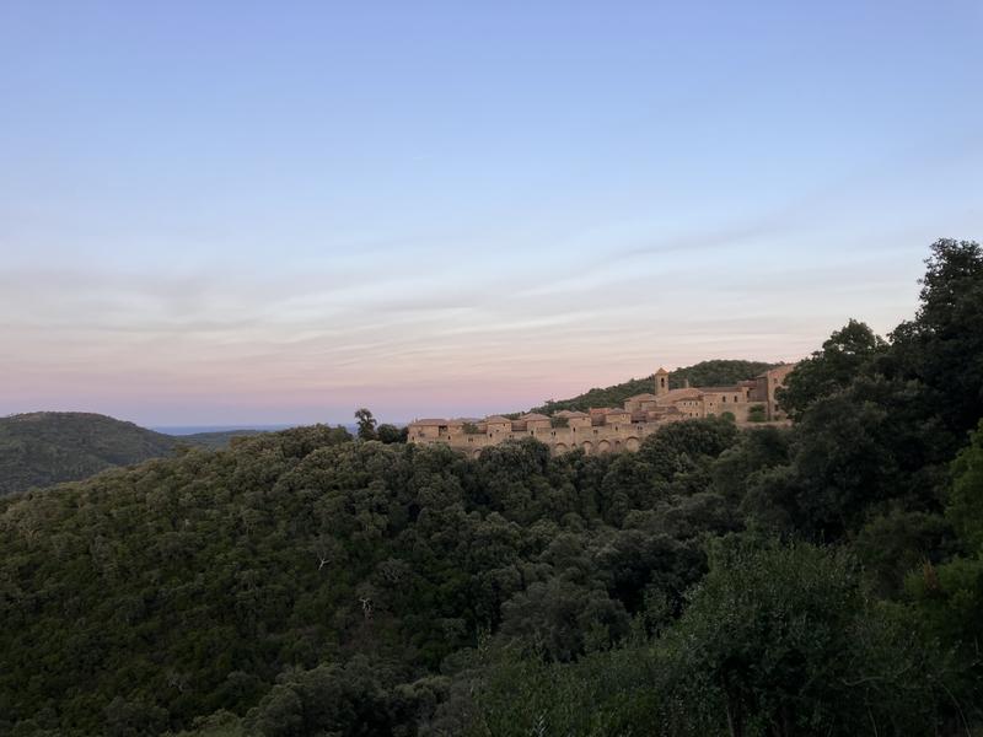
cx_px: 492
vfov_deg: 49.7
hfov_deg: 63.4
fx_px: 795
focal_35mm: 28
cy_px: 368
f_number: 1.8
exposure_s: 1/170
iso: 25
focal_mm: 3.99
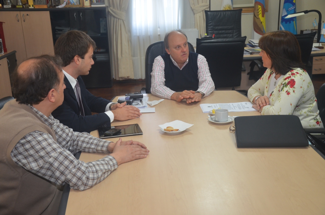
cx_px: 162
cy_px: 108
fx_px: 405
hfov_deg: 43.7
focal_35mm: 45
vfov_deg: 29.7
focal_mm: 30
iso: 720
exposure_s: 1/60
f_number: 4.2
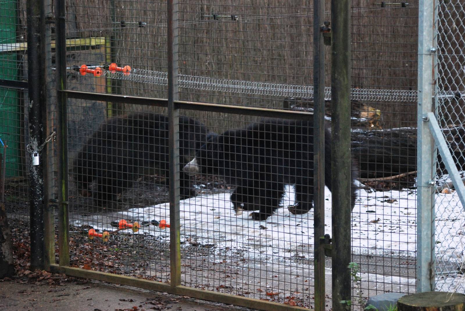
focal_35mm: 165
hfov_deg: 12.4
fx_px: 2134
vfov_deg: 8.3
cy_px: 156
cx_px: 232
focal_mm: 110
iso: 1000
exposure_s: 1/160
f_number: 4
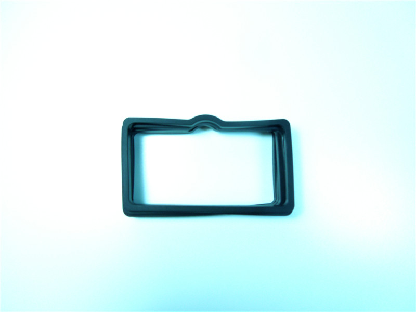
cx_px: 208
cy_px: 156
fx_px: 300
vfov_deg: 54.9
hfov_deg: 69.4
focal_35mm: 25
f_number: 3.3
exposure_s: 1/80
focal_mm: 4.5
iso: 100
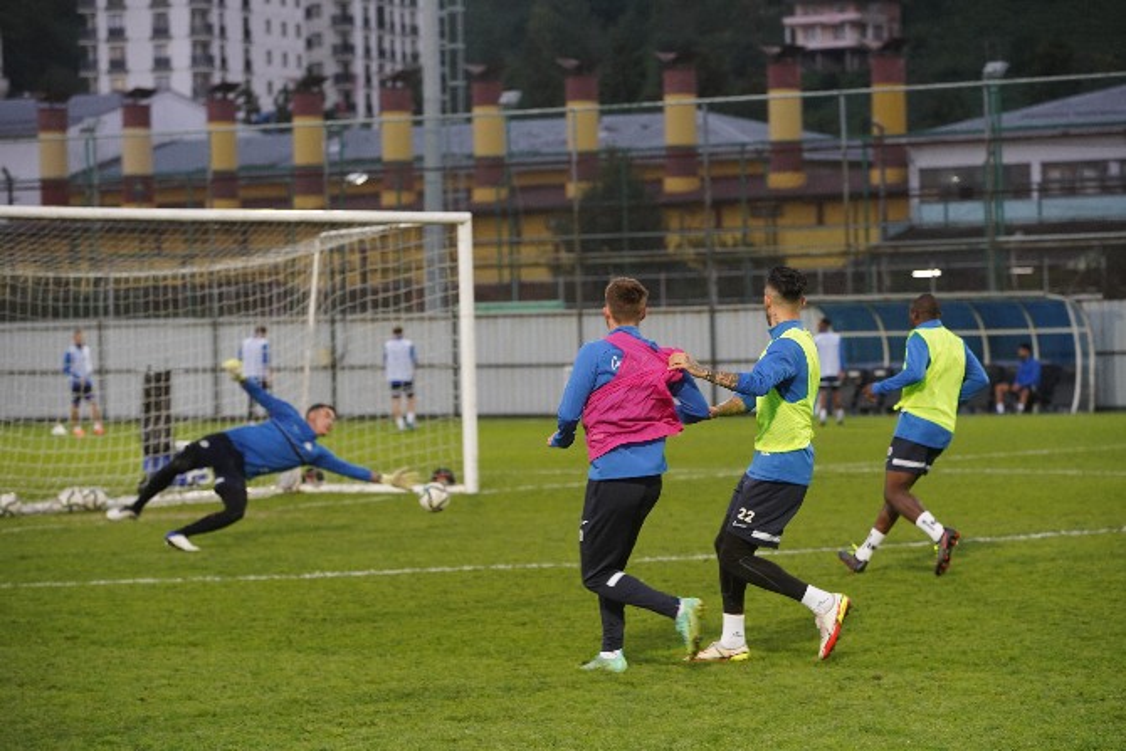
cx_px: 563
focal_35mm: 130
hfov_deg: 15.8
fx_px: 4067
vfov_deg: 10.6
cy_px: 376
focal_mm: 130
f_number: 4.5
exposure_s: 1/200
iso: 2000
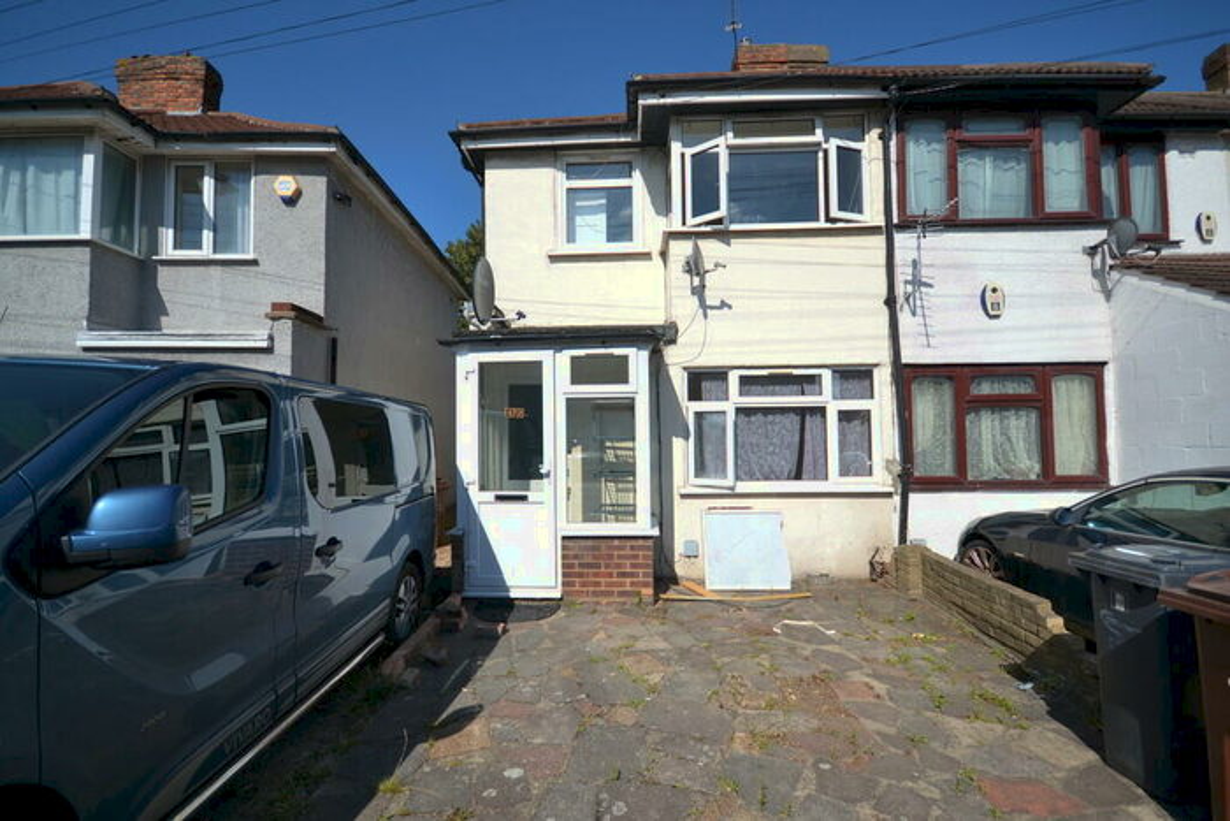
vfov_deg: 77.4
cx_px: 615
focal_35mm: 15
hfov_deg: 100.4
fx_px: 513
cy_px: 410
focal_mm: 10
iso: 100
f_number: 4
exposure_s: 1/1000
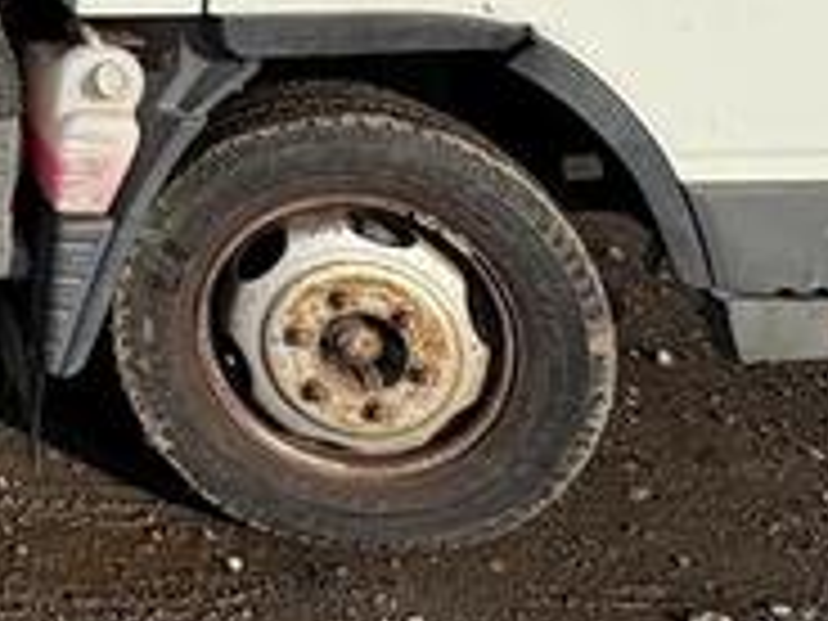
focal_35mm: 68
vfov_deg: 18.0
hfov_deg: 22.0
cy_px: -436
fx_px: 1627
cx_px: -513
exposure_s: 1/1449
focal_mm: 2.22
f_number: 2.2
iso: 40
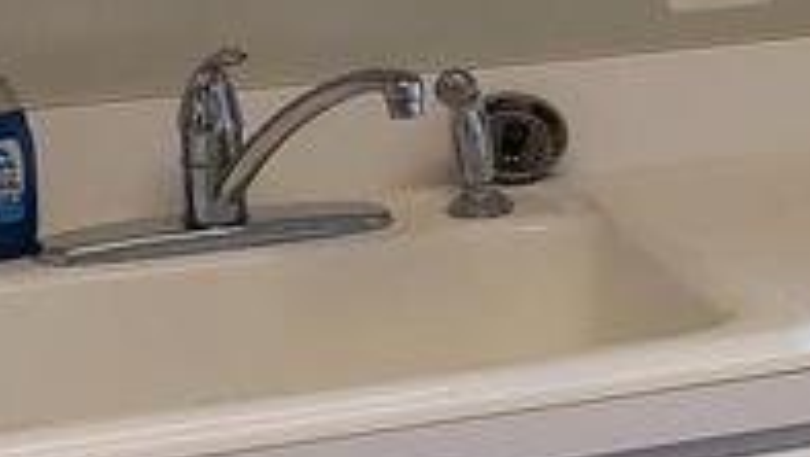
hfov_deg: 14.2
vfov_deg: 8.5
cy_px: 4
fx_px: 3073
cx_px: 1159
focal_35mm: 143
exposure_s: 1/120
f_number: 1.8
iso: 200
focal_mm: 5.23
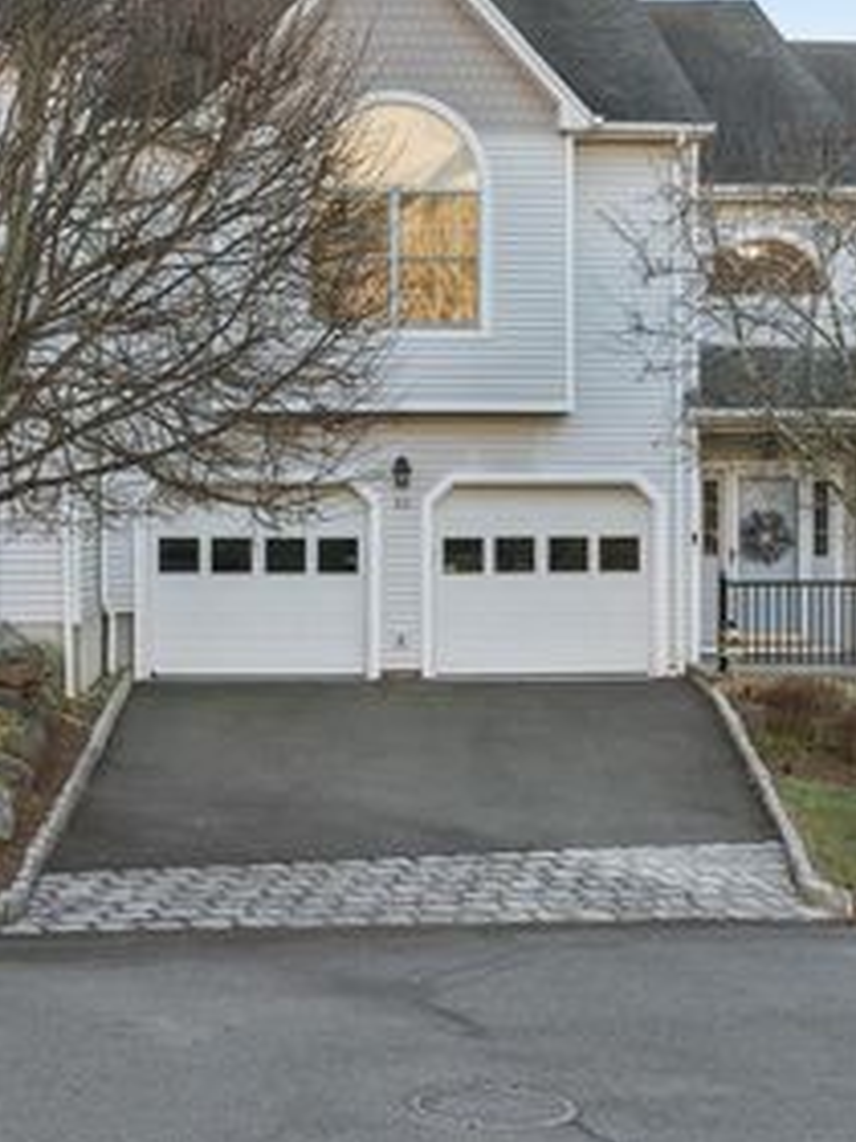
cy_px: 475
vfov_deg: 32.1
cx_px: 428
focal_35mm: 60
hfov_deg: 24.4
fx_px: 1978
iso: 160
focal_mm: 35
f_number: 8
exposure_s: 1/40
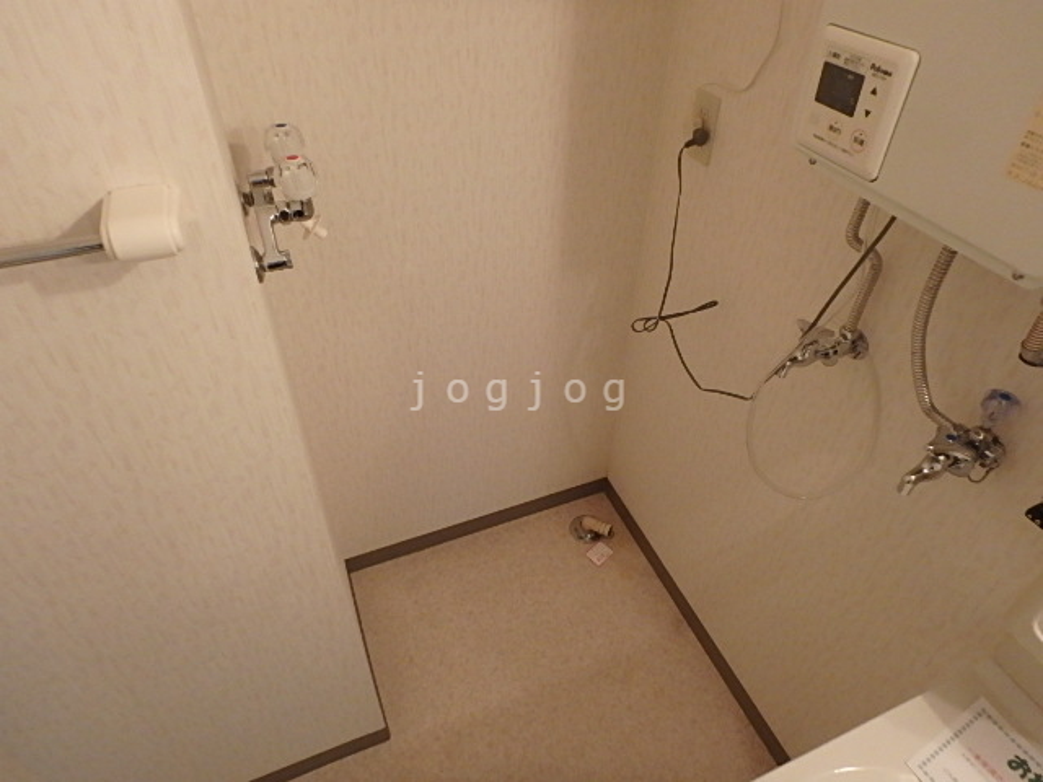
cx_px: 522
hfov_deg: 79.0
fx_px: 633
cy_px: 391
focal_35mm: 21
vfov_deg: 63.4
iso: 500
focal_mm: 3.7
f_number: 3.5
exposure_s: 1/30
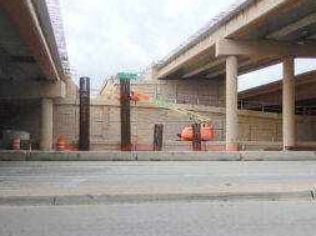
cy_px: 122
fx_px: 346
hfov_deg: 48.8
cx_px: 189
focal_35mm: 38
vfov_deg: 37.6
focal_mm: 4.3
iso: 80
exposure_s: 1/640
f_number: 3.4
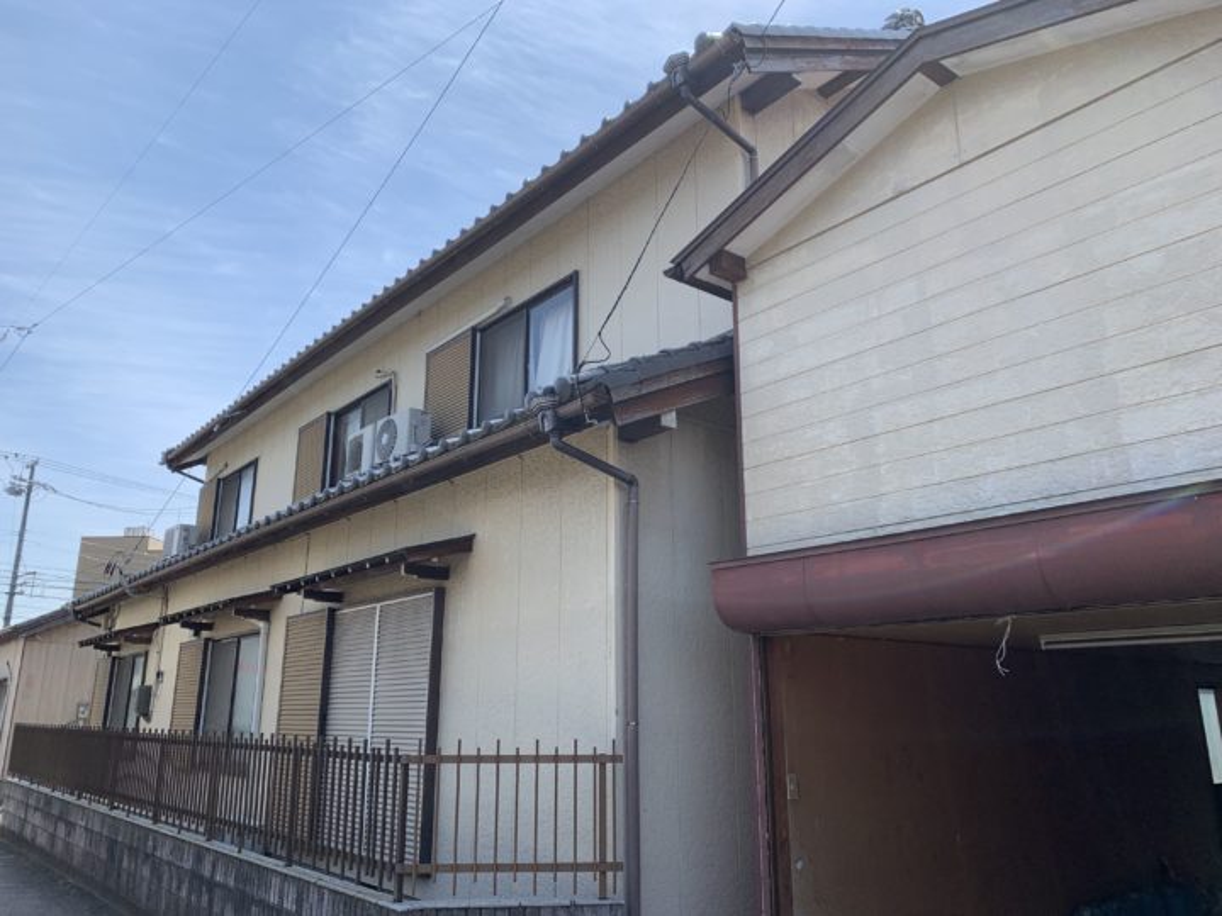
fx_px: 918
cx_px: 611
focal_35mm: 26
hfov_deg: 67.3
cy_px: 458
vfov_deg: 53.1
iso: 25
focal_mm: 4.25
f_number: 1.8
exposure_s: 1/2033
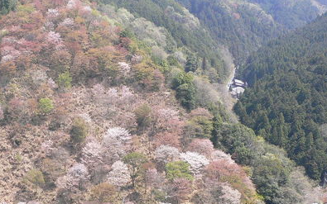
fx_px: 544
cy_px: 159
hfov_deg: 33.4
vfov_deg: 21.1
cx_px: 129
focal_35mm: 61
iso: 80
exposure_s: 1/125
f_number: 5.6
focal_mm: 5.8
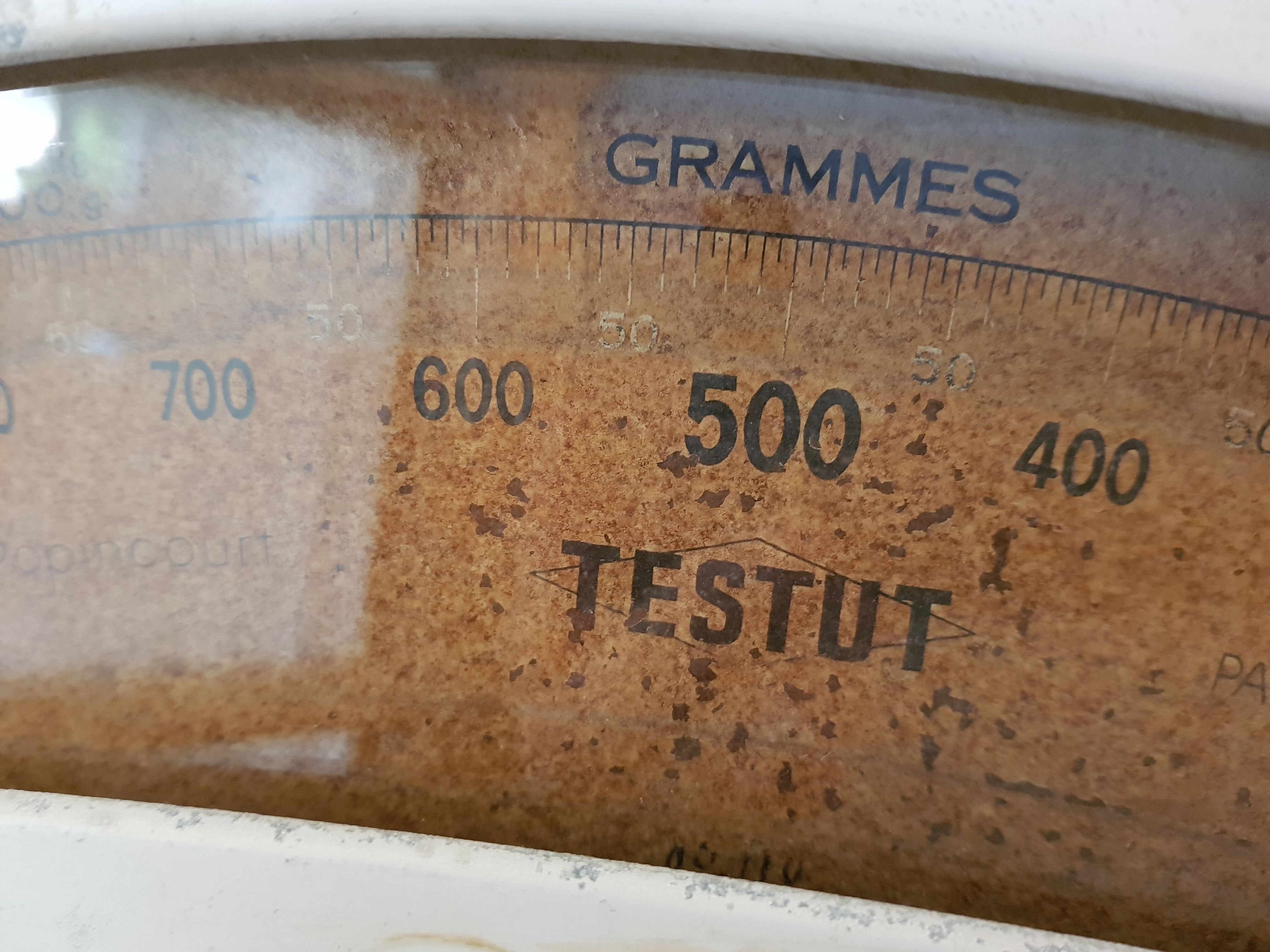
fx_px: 954
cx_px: 635
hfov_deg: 67.3
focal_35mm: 26
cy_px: 476
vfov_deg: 53.1
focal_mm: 4.2
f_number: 1.7
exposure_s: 1/11
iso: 200
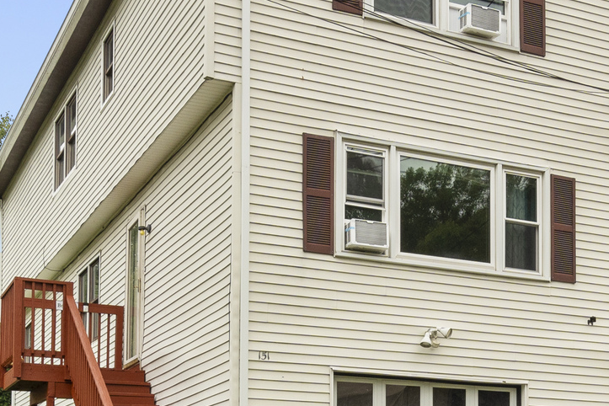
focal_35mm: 68
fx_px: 1150
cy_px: 422
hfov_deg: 29.1
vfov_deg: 19.4
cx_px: 473
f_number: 9
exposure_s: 1/40
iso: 200
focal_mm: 16
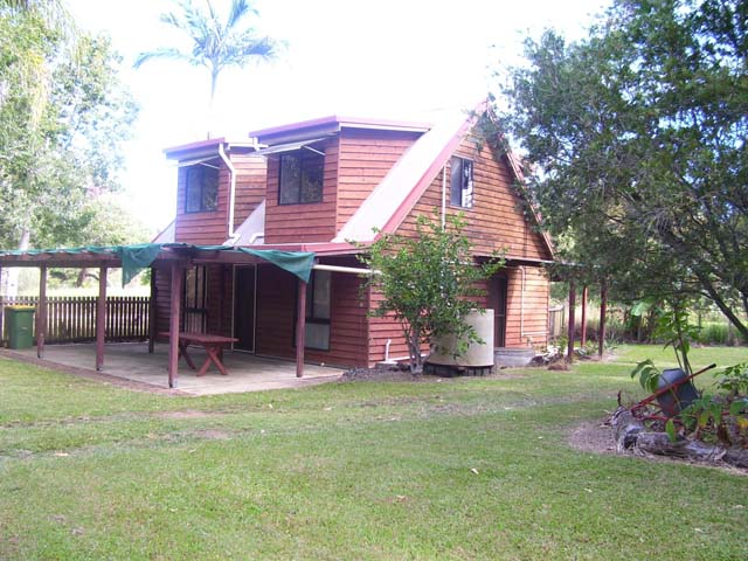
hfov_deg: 54.0
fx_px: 735
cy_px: 280
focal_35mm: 34
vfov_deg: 41.8
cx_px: 374
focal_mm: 5.6
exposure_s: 1/125
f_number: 2.7
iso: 80
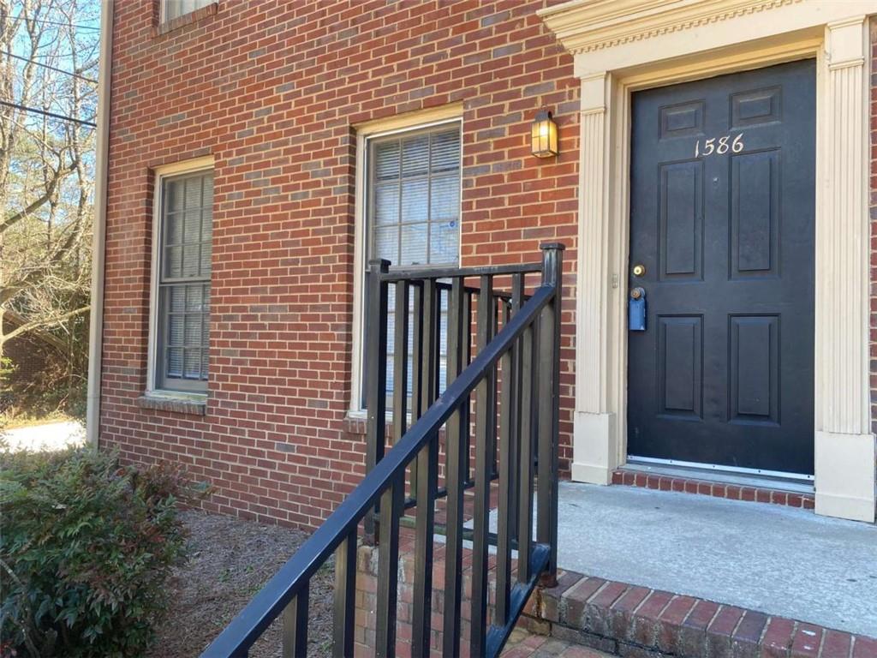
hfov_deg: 67.3
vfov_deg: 53.1
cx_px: 438
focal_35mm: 26
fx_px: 659
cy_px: 329
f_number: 1.8
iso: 32
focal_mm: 4.25
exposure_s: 1/122
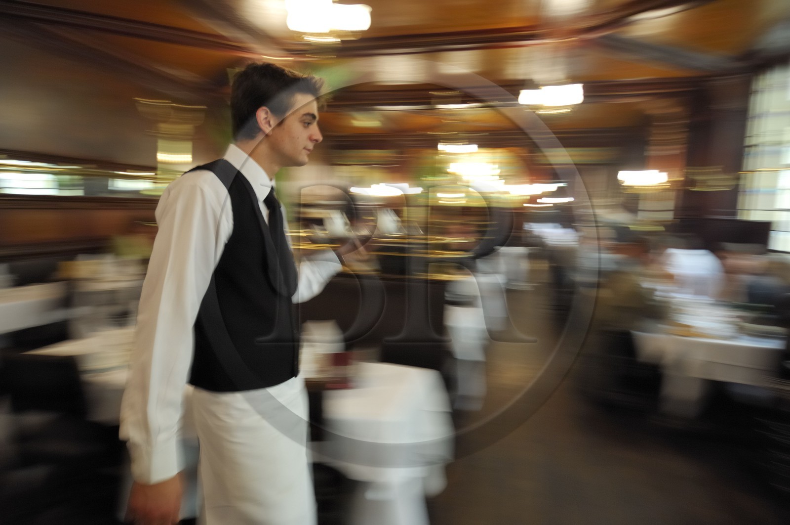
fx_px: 460
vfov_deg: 59.3
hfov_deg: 81.3
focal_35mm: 21
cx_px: 395
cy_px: 262
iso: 320
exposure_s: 1/10
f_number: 4
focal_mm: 14
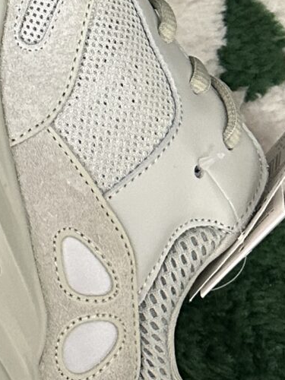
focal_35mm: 123
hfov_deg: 11.1
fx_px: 1350
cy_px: -226
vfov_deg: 14.7
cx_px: -259
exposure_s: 1/50
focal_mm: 6.86
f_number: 1.78
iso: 500
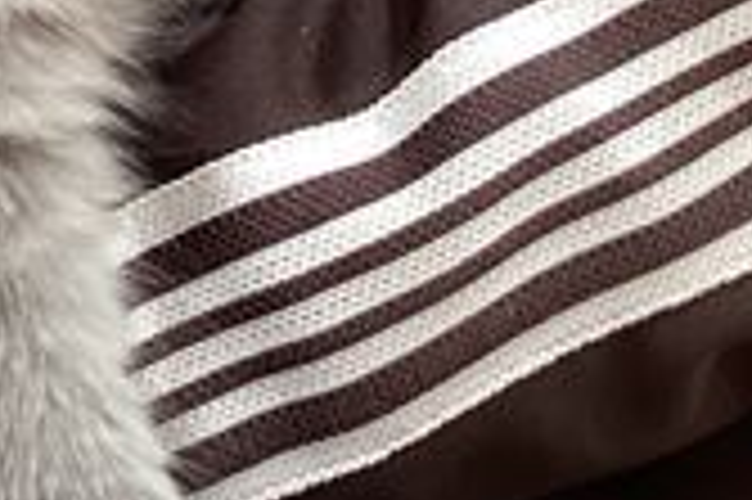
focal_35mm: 116
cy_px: -401
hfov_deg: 16.8
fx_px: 2421
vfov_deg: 11.0
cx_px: -189
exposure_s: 1/50
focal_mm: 3.3
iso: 100
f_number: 2.4
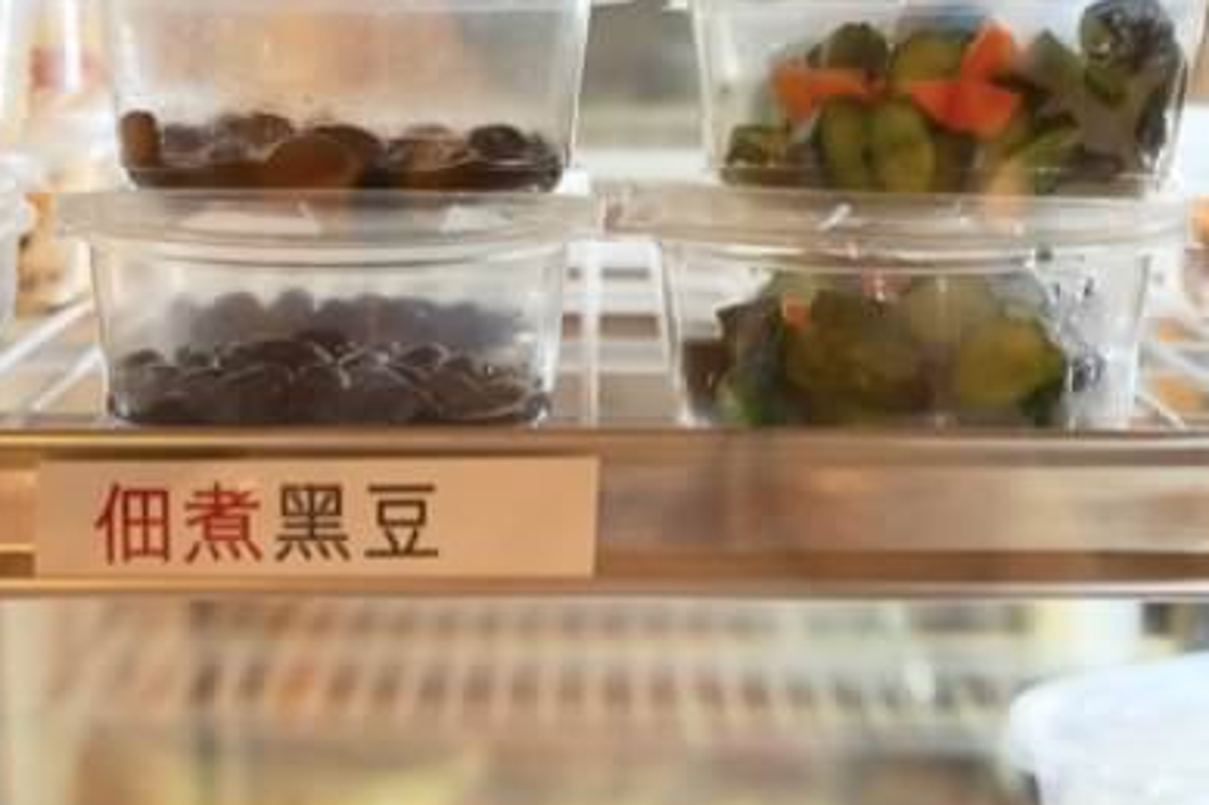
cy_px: 780
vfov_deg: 15.0
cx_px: 525
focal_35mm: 90
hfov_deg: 22.6
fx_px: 3021
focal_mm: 35
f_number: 4
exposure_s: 1/160
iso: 640
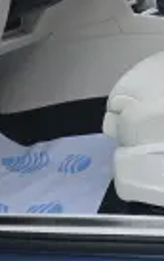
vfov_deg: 31.6
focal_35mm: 64
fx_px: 456
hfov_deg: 19.8
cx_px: 162
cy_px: 76
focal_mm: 6.3
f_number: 1.7
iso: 64
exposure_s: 1/50
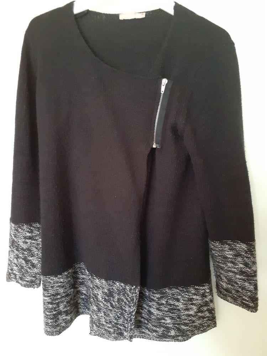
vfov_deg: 65.3
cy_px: 178
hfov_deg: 51.4
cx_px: 134
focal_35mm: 27
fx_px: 278
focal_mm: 3.6
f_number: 1.9
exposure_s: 1/25
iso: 640
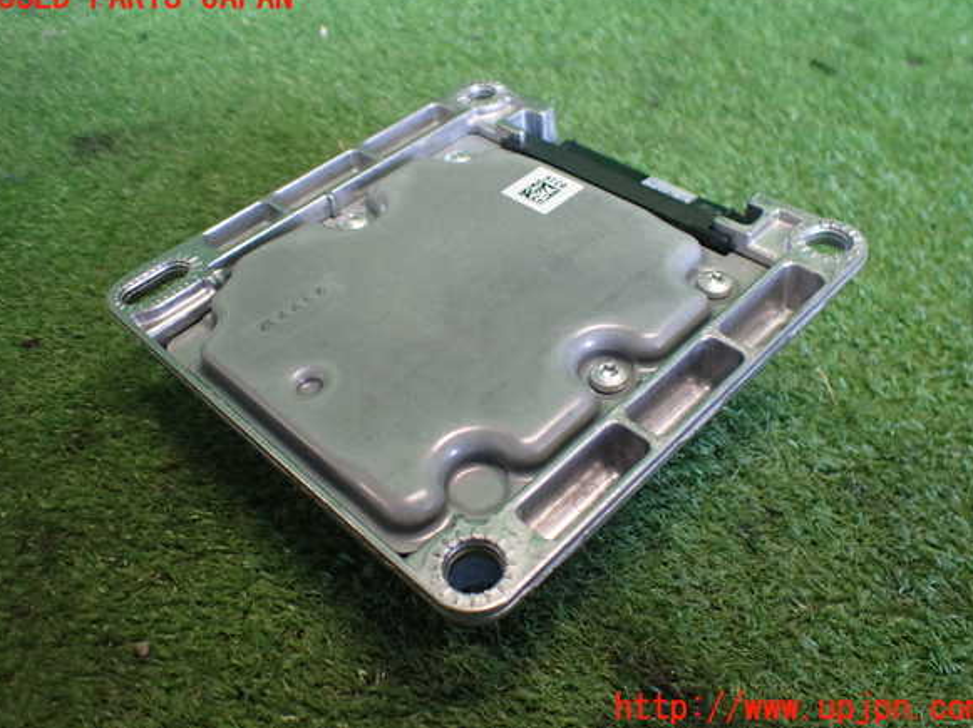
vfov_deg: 45.4
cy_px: 353
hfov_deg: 58.4
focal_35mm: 31
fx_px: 871
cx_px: 491
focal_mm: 5.4
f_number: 2.3
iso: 640
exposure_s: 1/125
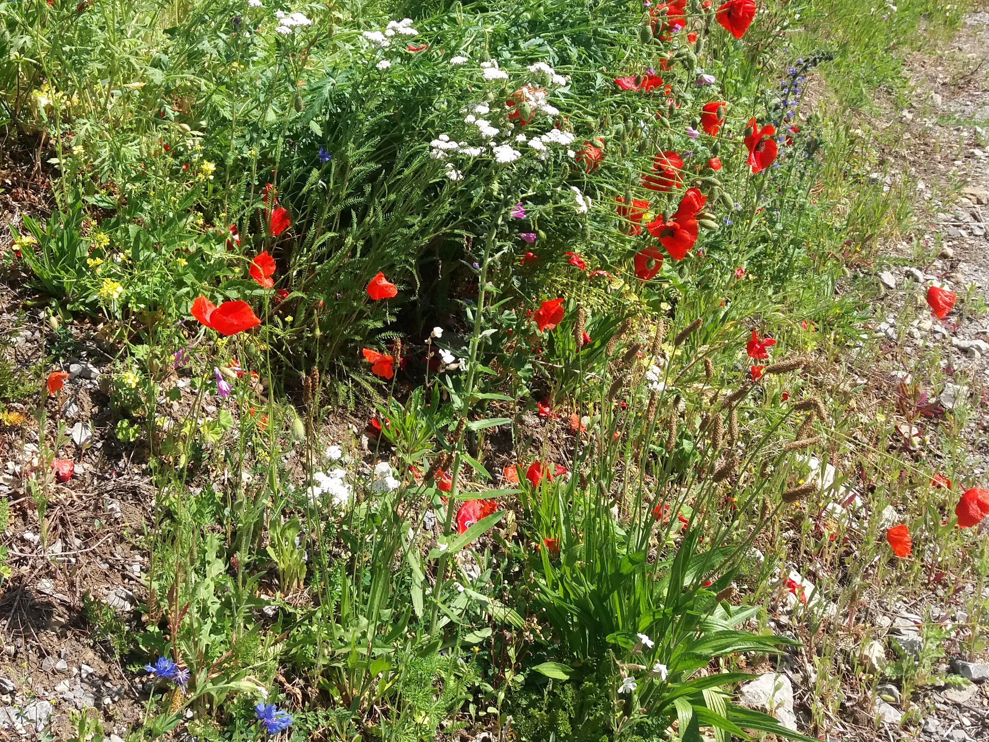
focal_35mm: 42
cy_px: 191
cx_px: 411
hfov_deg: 44.6
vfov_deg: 33.7
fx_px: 1200
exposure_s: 1/937
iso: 64
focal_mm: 3.7
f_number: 1.9
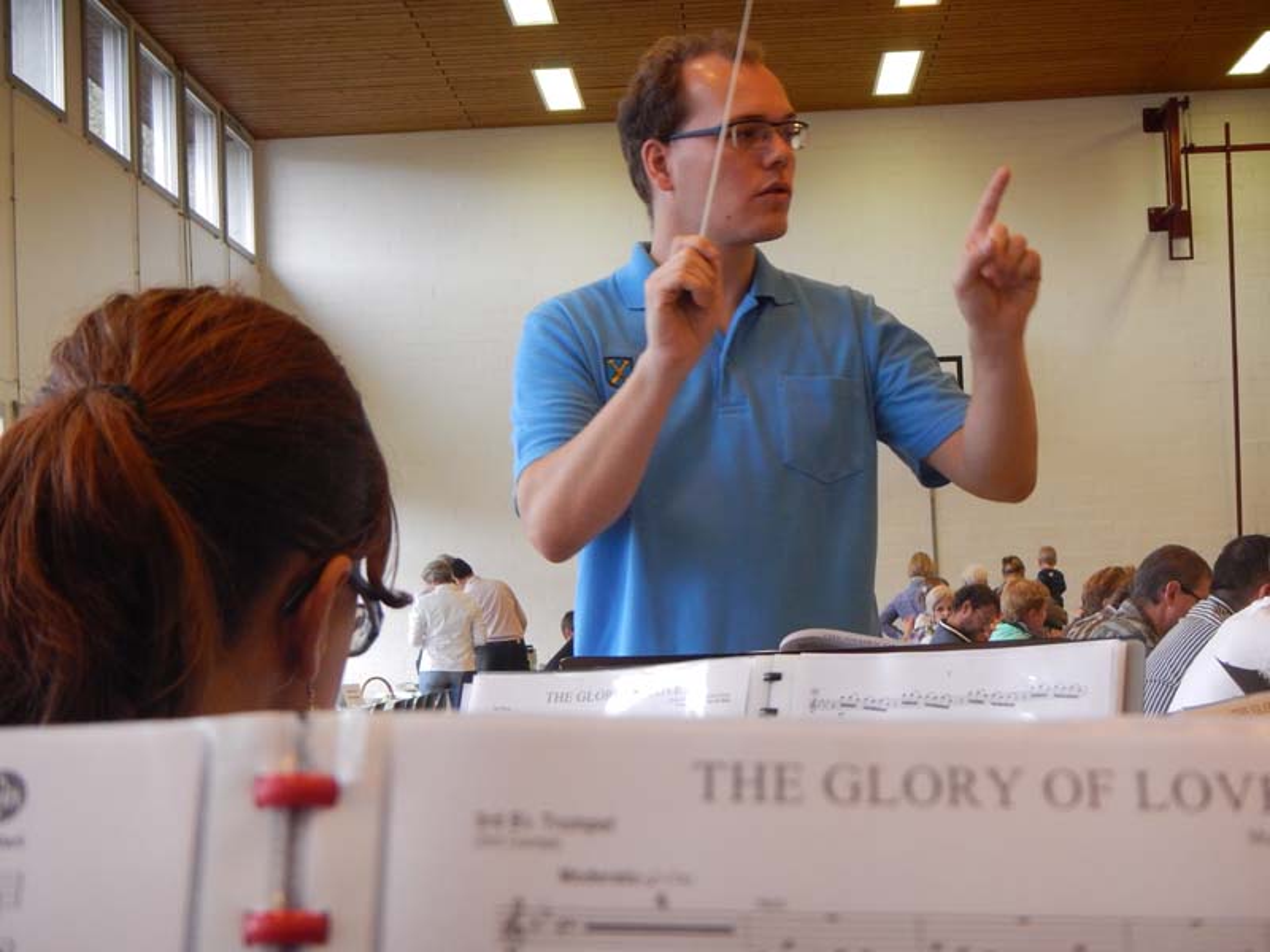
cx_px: 635
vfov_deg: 22.6
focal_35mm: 65
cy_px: 476
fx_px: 2385
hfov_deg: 29.8
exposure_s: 1/30
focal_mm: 11.7
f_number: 4.2
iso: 400
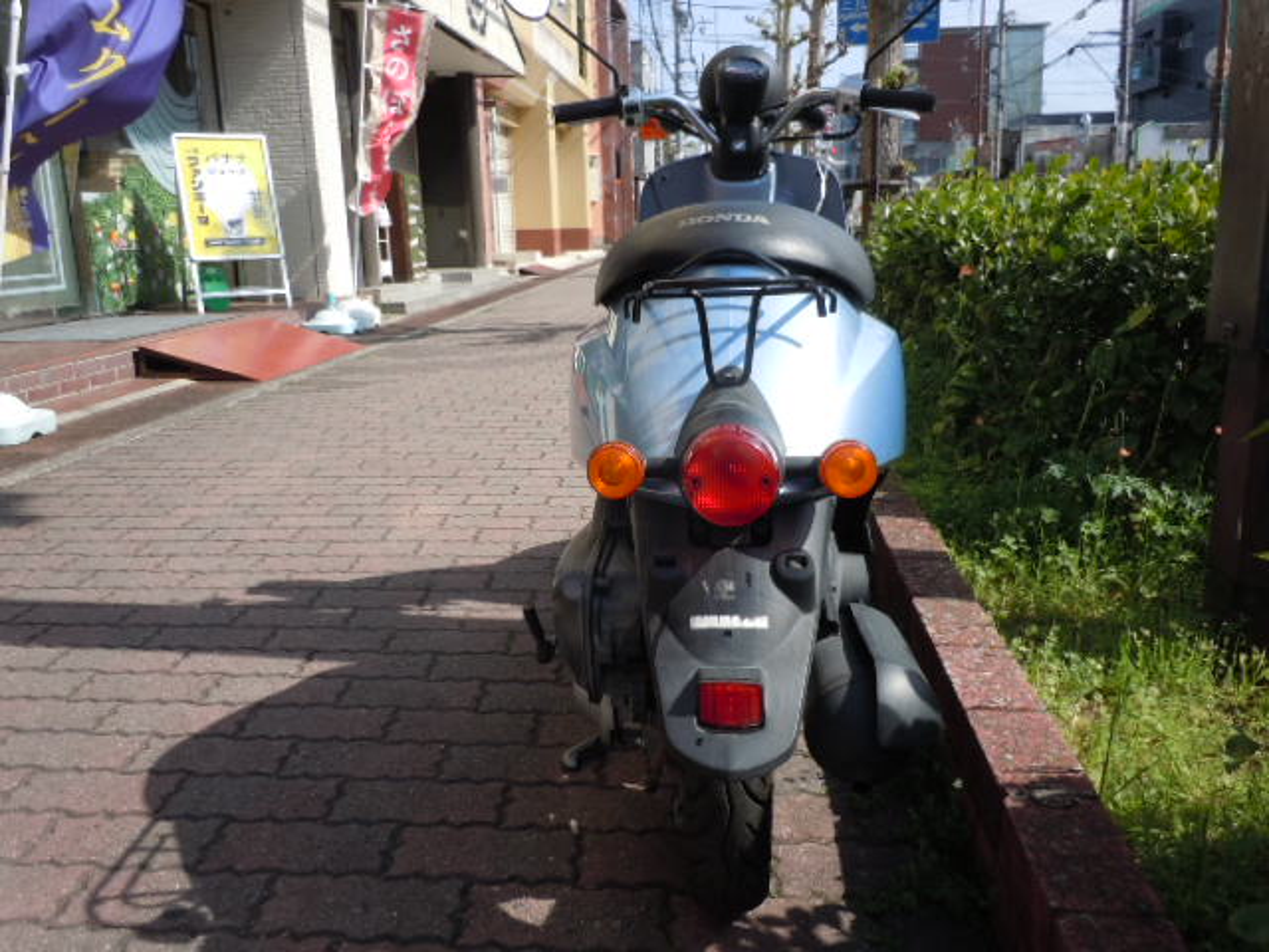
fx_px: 1026
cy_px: 476
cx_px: 634
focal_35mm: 28
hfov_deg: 63.4
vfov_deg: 49.7
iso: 100
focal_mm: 5
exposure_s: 1/500
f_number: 3.7
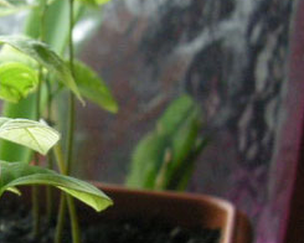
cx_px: -110
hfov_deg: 15.4
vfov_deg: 13.0
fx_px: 1062
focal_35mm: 118
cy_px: 205
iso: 400
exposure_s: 1/39.4
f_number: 2.8
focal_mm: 7.9
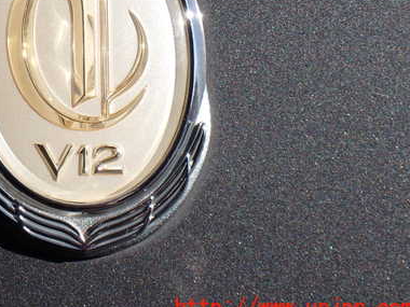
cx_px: 95
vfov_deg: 9.4
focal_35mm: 158
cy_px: 80
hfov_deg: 12.5
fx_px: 1871
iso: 100
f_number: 6.3
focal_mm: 18
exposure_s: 1/320
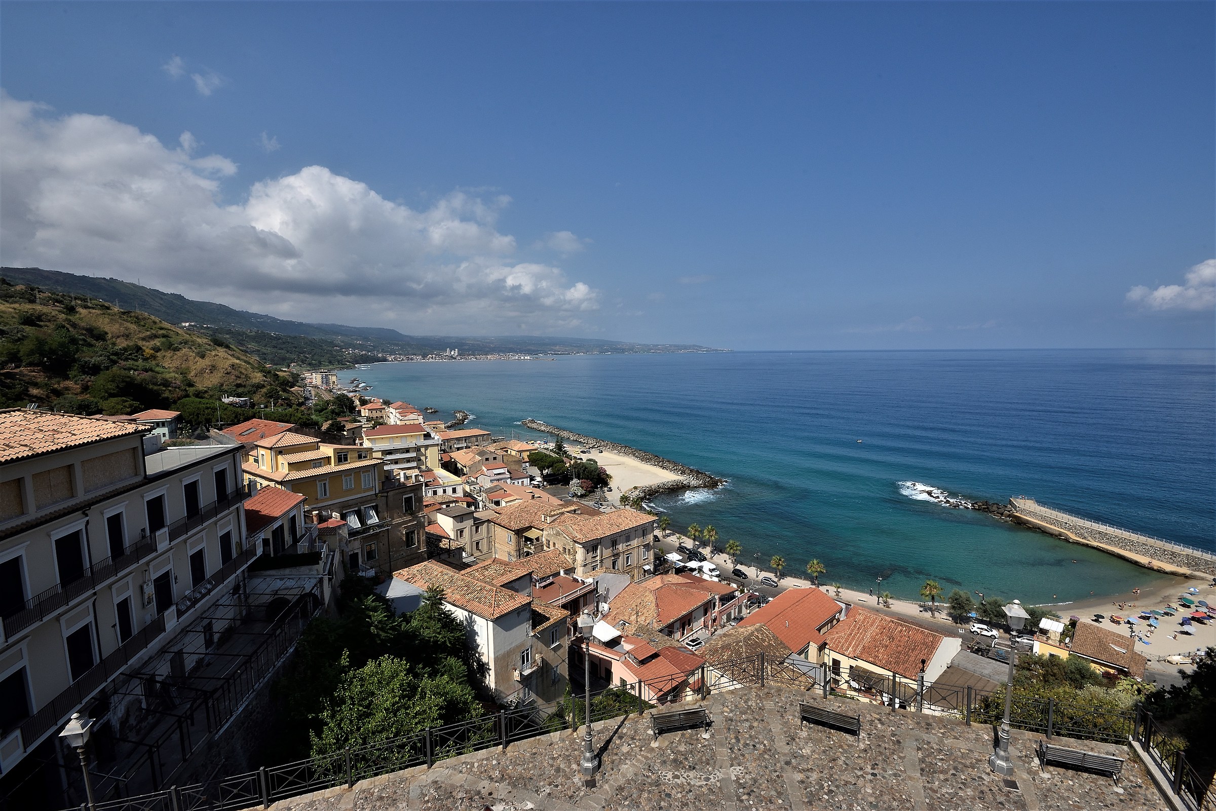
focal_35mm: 15
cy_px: 406
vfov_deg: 77.3
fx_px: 507
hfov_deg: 100.4
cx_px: 608
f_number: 22
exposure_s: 1/50
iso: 100
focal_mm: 10
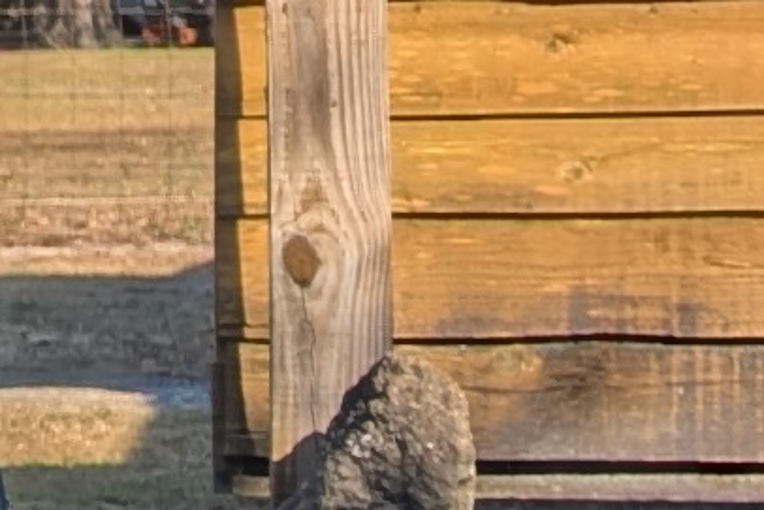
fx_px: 5328
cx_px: -2012
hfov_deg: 6.8
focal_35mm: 251
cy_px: 226
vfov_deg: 5.5
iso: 20
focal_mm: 6.9
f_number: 1.68
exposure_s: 1/873
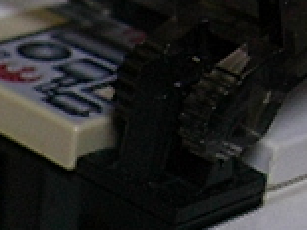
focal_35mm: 186
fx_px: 1648
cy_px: 319
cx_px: -315
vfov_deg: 7.9
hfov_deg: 9.9
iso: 70
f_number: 2.9
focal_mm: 6.7
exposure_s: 1/58.6
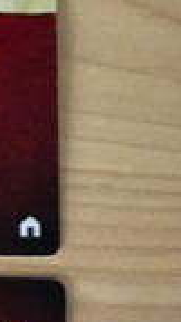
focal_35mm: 109
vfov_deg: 19.5
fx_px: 930
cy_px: 239
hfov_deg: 9.9
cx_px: -237
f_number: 2.2
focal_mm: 2.22
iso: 640
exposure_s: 1/4
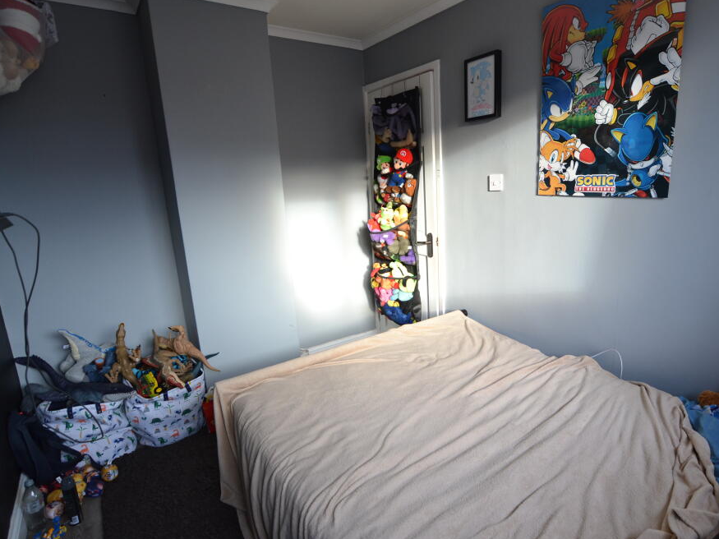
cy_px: 264
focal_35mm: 19
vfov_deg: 69.9
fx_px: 386
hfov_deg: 85.5
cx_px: 408
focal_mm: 11
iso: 400
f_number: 4
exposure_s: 1/60
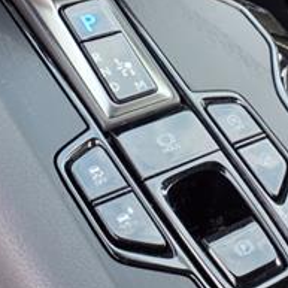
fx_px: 744
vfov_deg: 21.5
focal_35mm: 79
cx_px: 181
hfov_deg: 21.9
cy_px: 43
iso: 40
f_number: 1.9
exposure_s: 1/60.2
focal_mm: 3.58
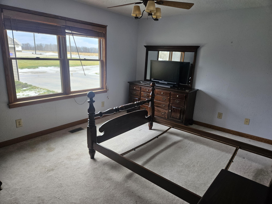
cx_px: 136
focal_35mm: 23
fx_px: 181
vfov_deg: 58.9
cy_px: 102
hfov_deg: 73.9
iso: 200
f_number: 1.8
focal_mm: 5.4
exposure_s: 1/120
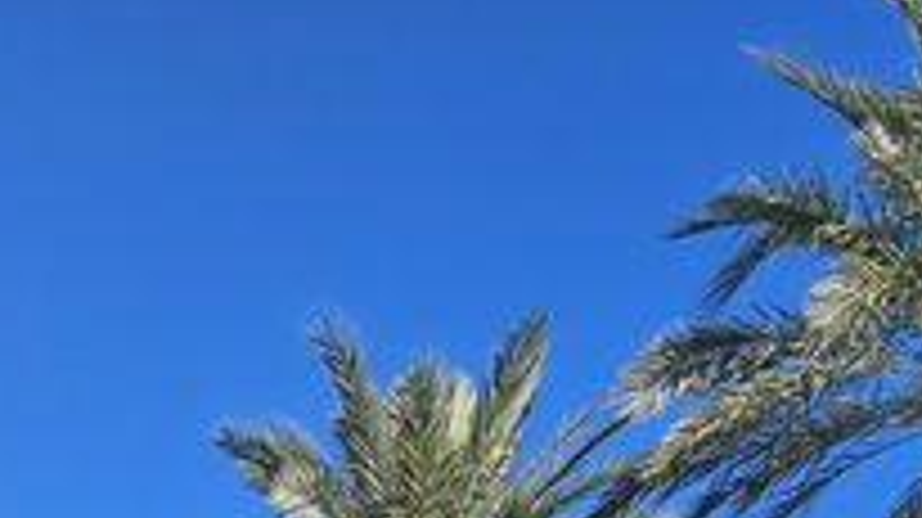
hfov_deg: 31.6
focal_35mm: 59
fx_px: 1441
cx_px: -79
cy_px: 1315
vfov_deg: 13.4
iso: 50
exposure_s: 1/2565
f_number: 2.2
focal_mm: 2.2
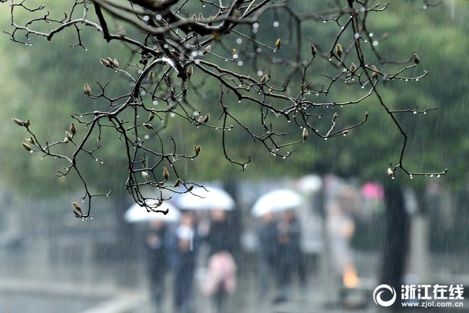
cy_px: 156
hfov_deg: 10.3
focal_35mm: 200
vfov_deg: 6.9
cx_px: 234
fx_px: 2605
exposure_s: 1/80
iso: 1000
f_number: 4.5
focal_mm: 200
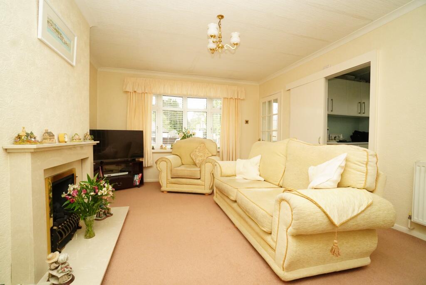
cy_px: 142
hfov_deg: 100.4
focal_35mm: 15
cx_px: 213
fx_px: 178
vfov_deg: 77.4
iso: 3200
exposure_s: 1/160
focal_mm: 10
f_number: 8
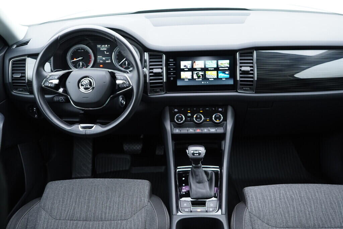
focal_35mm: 36
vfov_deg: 36.9
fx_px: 343
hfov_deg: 53.1
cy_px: 114
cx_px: 172
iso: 400
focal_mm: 24
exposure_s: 1/40
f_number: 2.8
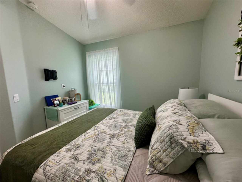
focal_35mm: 14
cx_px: 121
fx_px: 98
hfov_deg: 102.1
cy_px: 91
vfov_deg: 85.7
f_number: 2.2
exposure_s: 1/120
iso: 100
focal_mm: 2.22
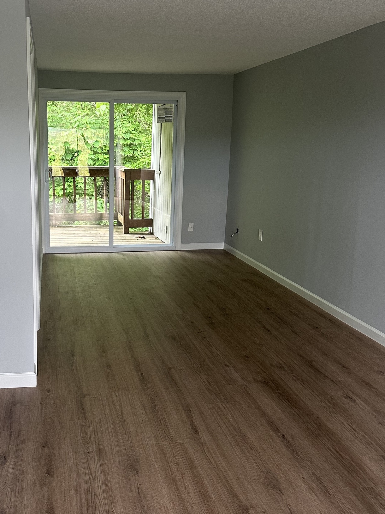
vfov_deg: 53.9
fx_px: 504
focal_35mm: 34
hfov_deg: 41.2
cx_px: 123
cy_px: 231
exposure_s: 1/82
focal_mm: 6.86
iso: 250
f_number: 1.78
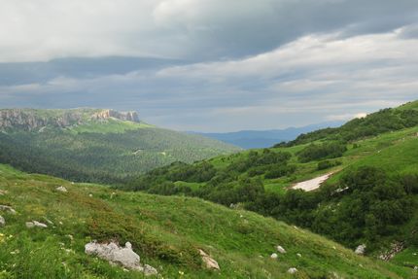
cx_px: 209
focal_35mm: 36
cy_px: 140
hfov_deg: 53.1
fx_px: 418
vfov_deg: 36.9
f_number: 8
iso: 200
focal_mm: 24
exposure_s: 1/320
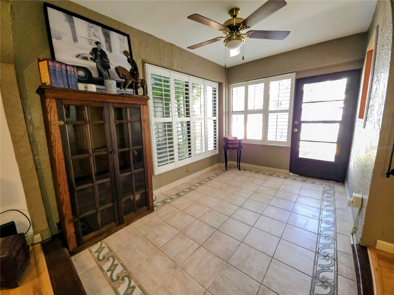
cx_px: 197
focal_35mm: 13
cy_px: 148
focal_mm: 2.2
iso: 125
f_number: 1.9
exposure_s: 1/30
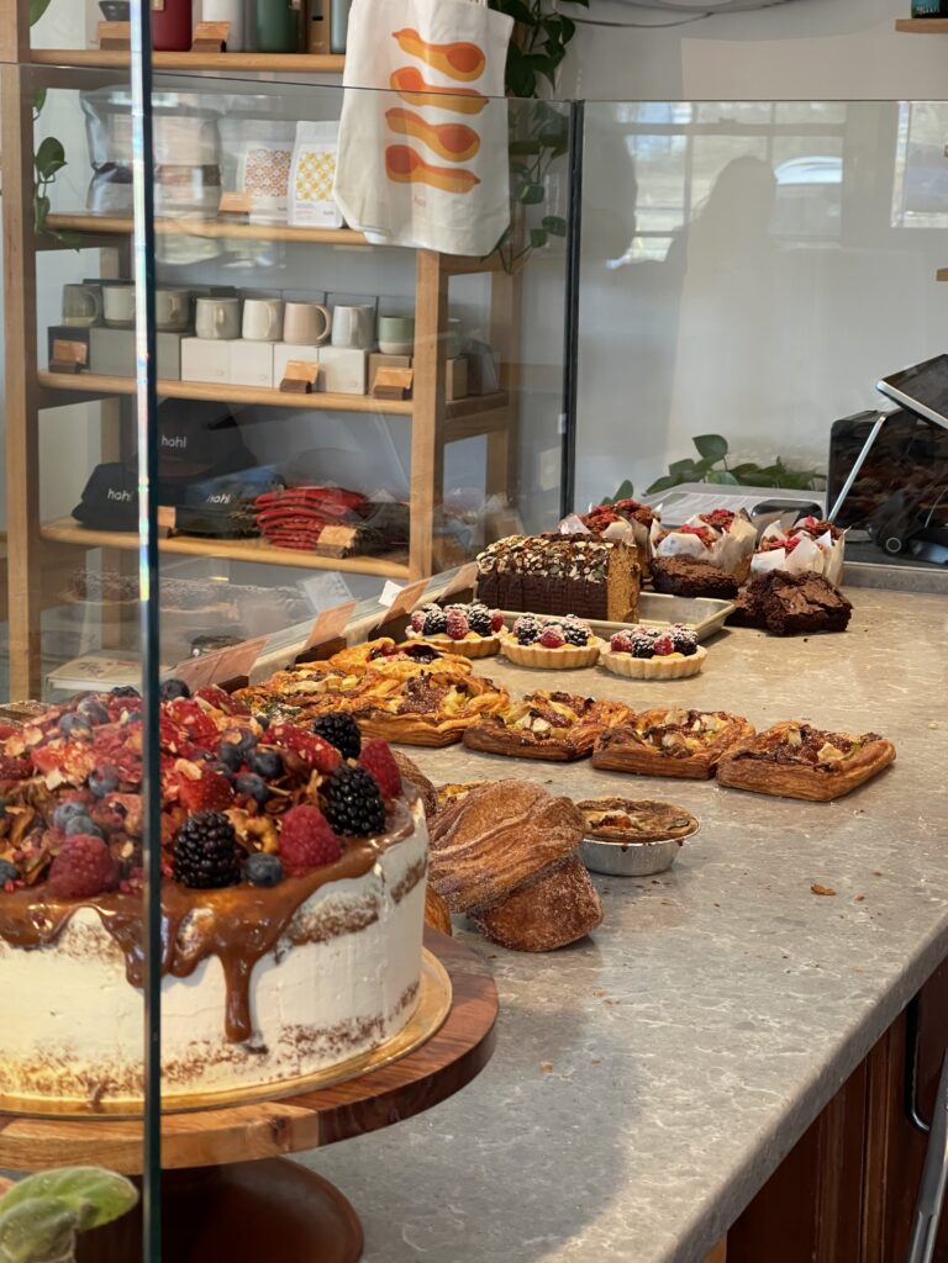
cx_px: 474
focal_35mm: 64
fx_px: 2337
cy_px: 632
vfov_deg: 30.3
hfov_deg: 22.9
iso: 200
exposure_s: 1/120
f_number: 2.2
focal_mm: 7.5
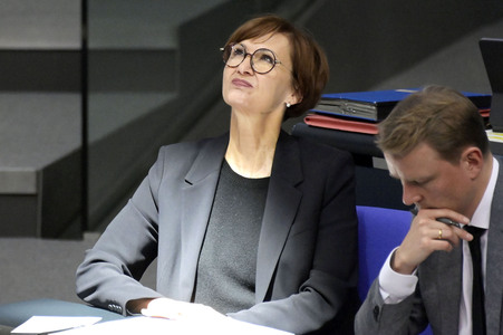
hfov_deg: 4.1
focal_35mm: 500
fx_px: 6981
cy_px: 168
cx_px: 252
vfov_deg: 2.7
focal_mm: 500
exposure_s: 1/1000
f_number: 6.3
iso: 8000
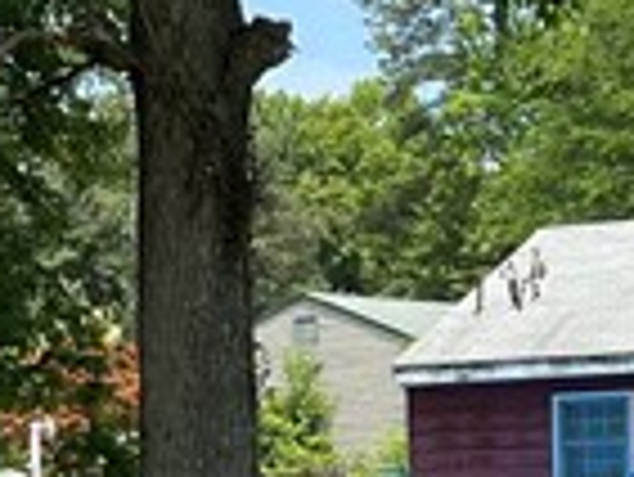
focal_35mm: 189
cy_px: 698
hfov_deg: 10.4
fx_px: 3465
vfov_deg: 7.7
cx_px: 4
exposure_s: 1/1934
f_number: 1.5
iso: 50
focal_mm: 5.7
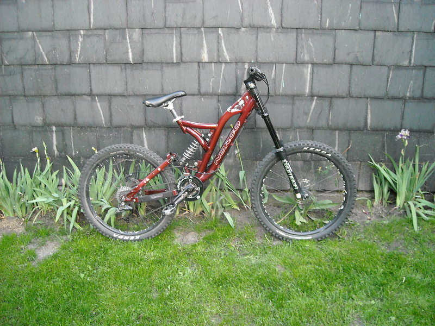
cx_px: 218
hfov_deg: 52.6
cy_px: 163
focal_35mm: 35
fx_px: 440
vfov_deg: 40.7
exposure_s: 1/14
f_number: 2.8
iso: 400
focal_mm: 5.7
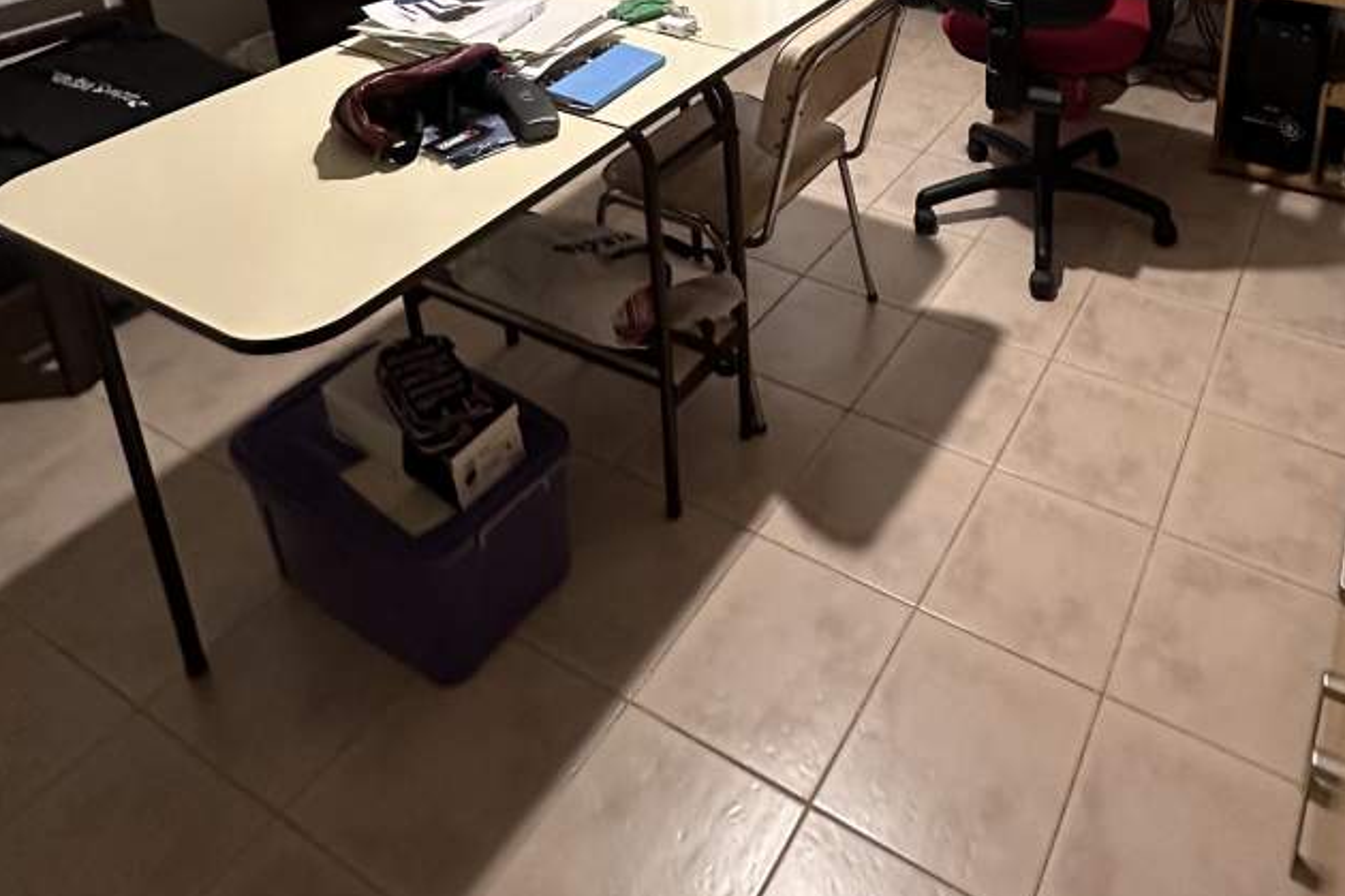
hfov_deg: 62.7
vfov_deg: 38.9
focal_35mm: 28
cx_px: 963
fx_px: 1046
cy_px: -71
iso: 640
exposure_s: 1/50
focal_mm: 2.22
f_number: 2.2
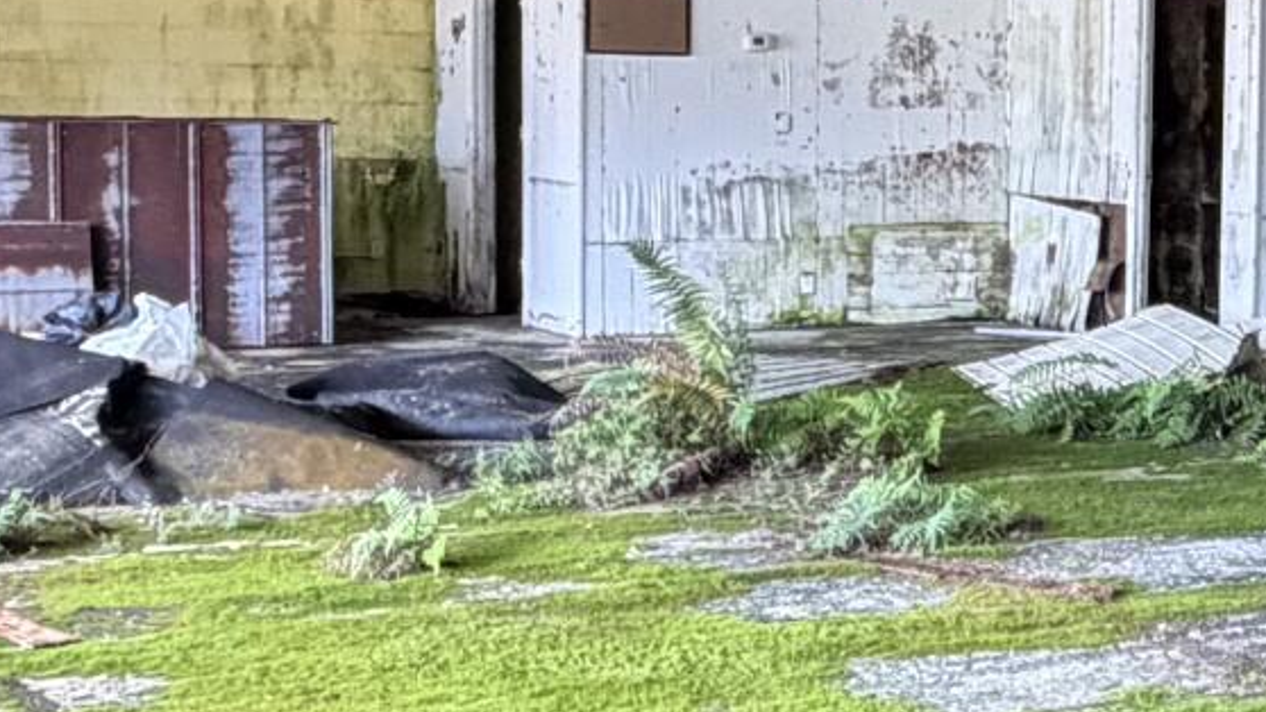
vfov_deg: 14.7
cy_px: 270
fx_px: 2753
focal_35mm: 82
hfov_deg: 22.9
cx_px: 1670
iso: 320
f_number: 2.2
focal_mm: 2.22
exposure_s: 1/72
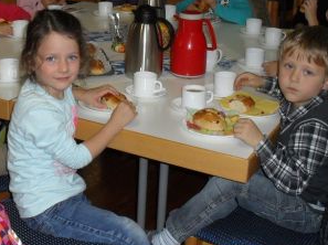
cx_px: 118
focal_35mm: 59
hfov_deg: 32.5
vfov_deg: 24.6
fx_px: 558
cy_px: 73
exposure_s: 1/45
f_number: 3.2
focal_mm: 6.3
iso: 200
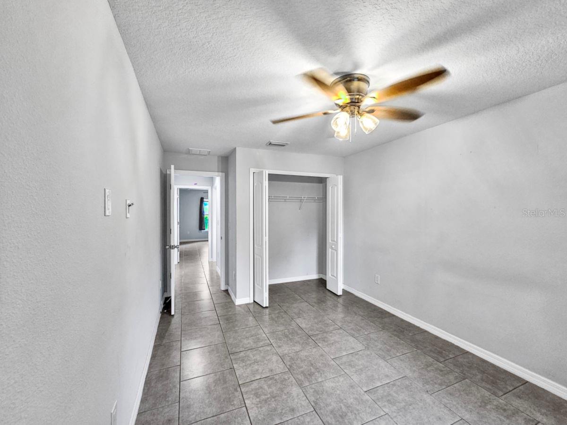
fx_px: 213
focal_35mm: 13
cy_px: 212
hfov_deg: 106.2
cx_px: 284
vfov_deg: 89.9
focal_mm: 2.2
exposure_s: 1/60
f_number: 2.2
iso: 160
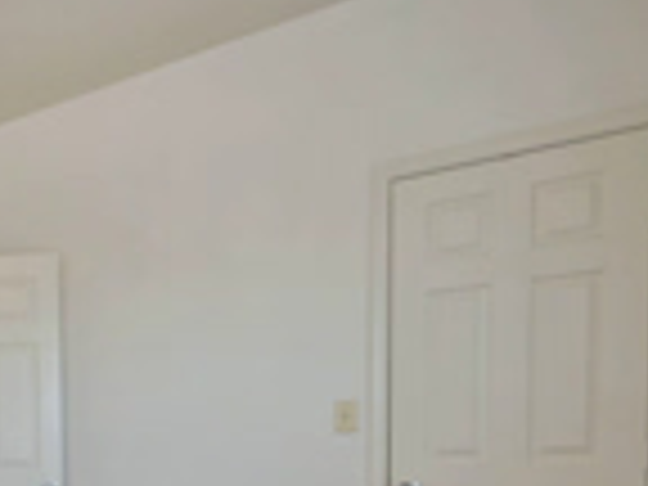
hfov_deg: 37.1
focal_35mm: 42
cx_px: -76
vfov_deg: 31.5
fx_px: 786
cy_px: 495
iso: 3600
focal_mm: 14
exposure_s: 1/125
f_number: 8
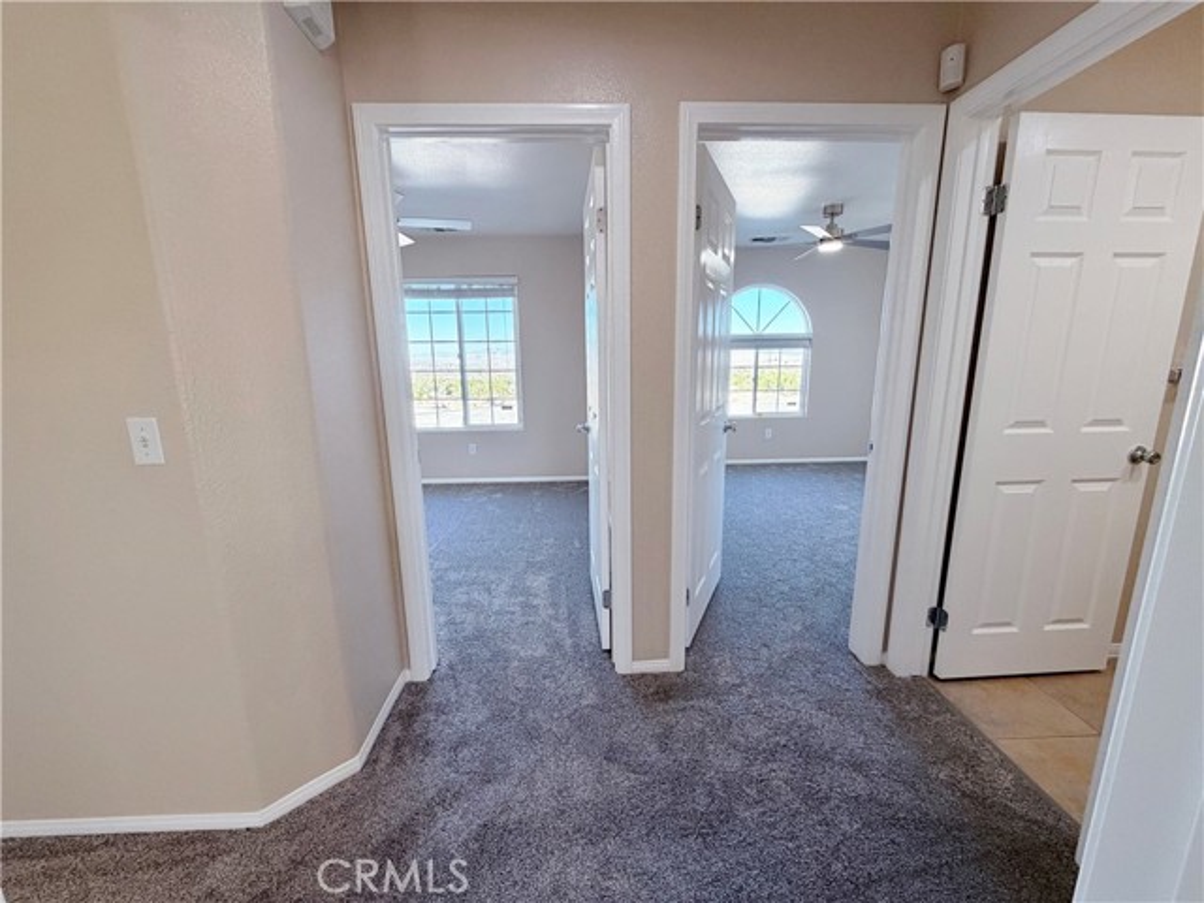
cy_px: 452
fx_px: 487
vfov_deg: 85.7
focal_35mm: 14
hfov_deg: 102.1
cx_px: 602
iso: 160
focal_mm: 2.22
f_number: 2.2
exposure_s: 1/120
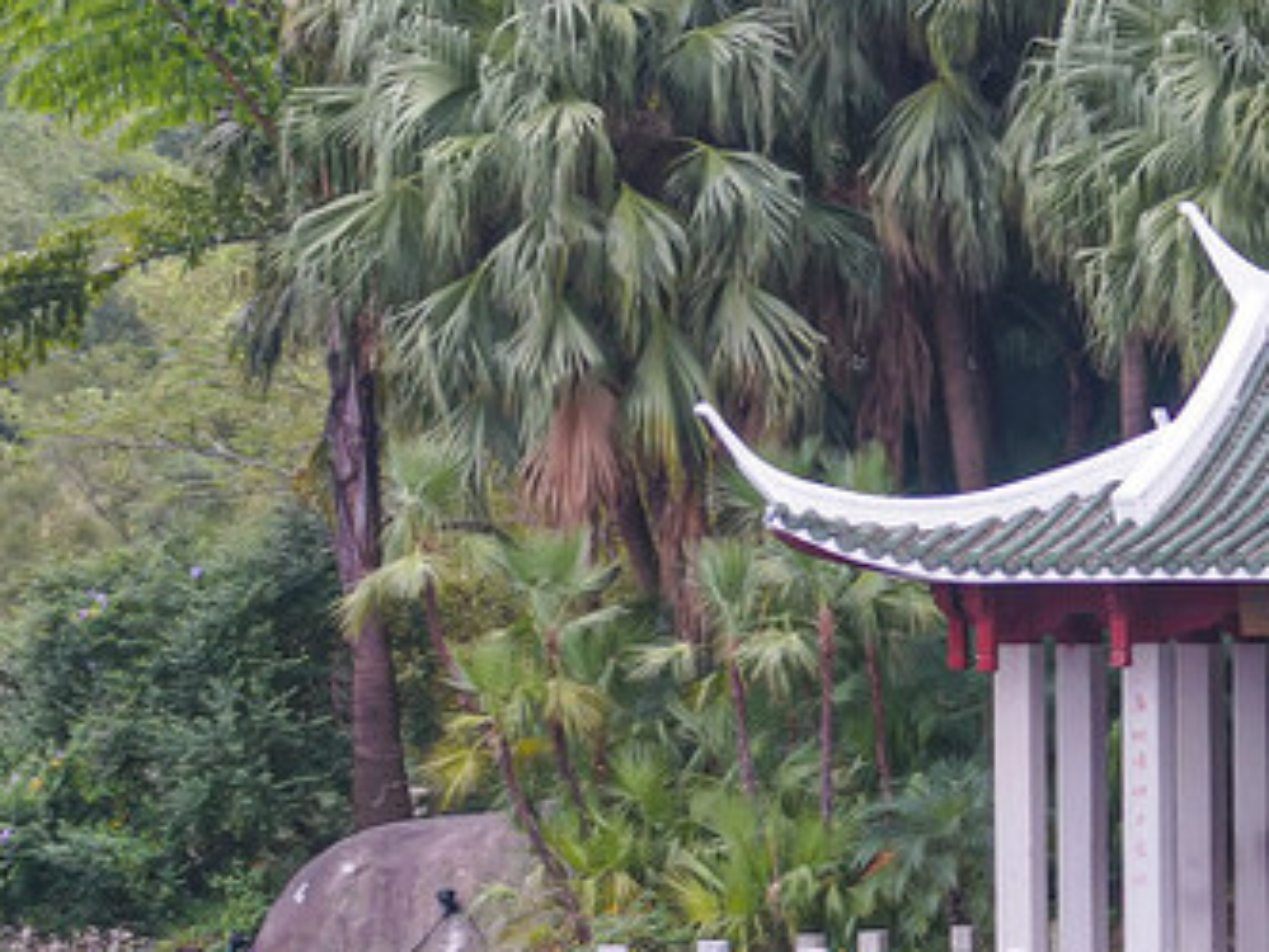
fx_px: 11442
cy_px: 918
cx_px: 812
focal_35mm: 312
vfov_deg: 4.8
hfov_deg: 6.3
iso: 320
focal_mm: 90
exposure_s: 1/100
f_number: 4
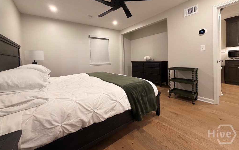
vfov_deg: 74.1
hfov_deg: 101.5
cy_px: 62
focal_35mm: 15
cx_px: 119
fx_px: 98
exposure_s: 1/60
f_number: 2.2
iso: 320
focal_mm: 2.22
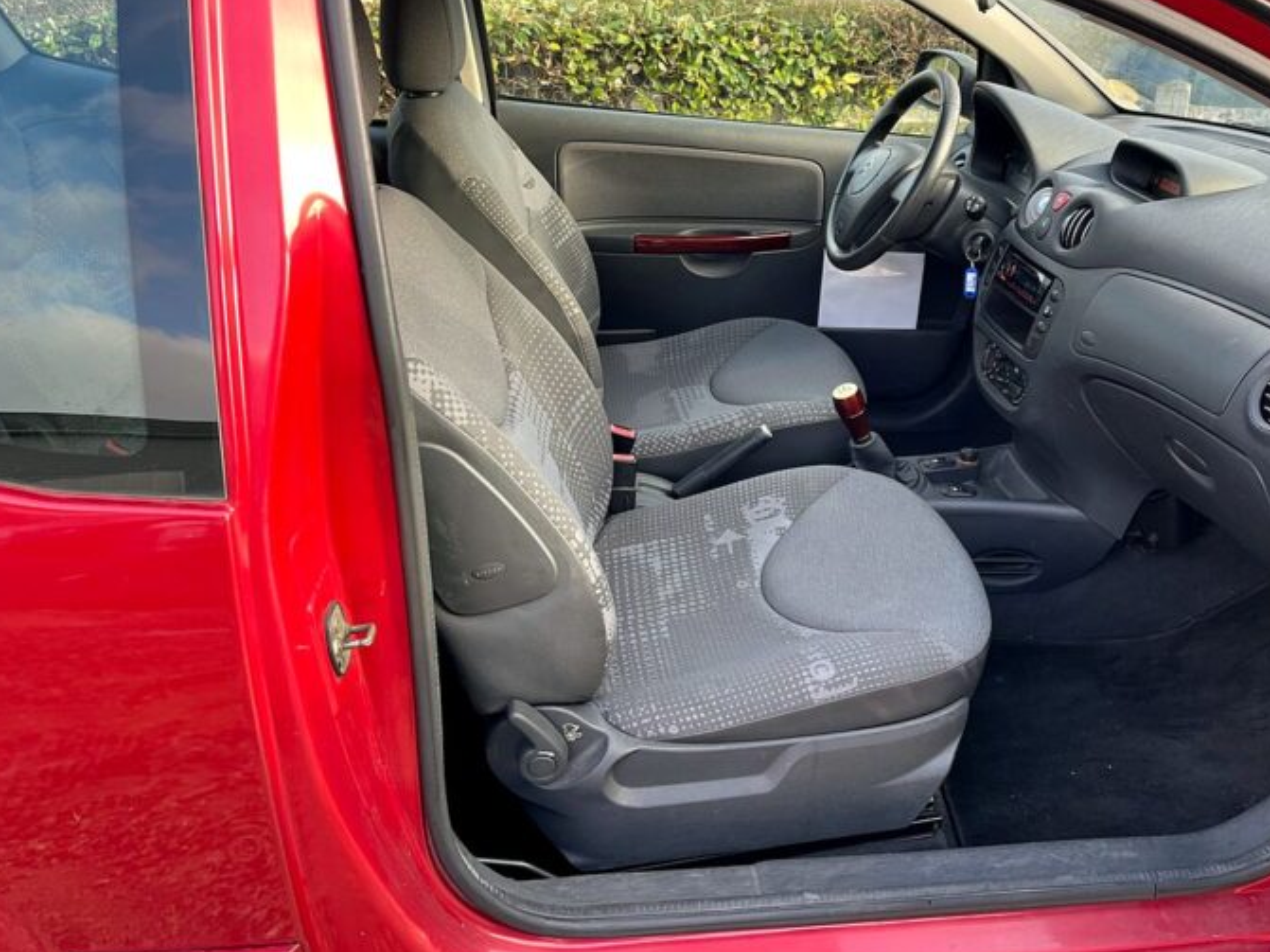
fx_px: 1137
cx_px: 734
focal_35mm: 31
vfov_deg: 45.3
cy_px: 409
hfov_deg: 58.1
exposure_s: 1/121
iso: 40
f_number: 1.6
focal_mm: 5.1
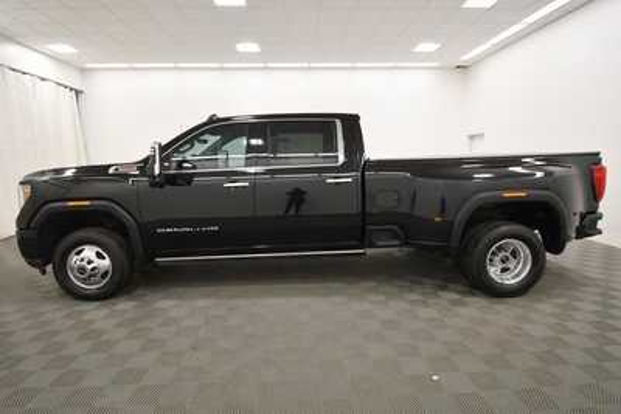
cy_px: 207
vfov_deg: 64.6
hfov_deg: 86.9
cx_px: 310
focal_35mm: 19
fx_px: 328
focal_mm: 13
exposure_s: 1/125
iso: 800
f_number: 4.8
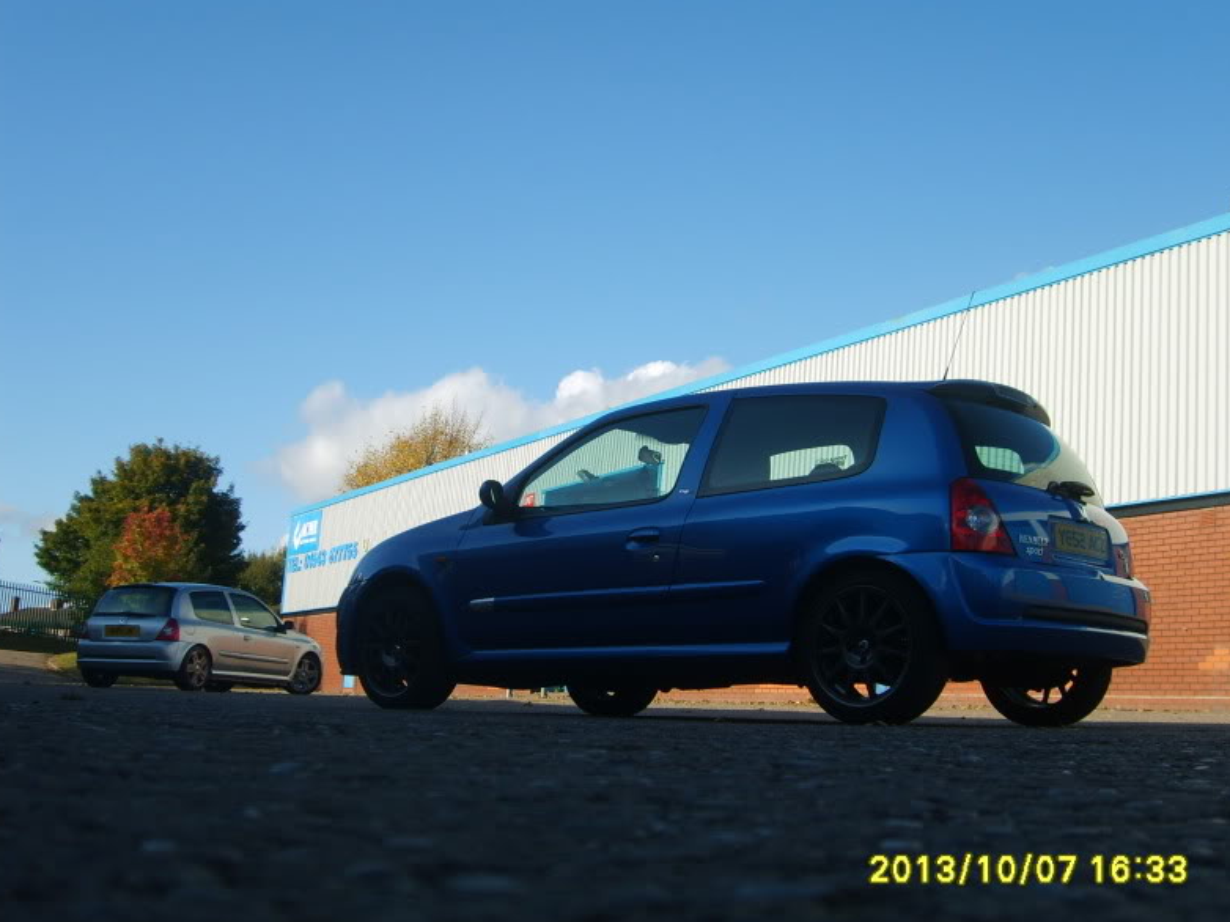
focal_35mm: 44
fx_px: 1563
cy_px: 455
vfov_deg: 32.9
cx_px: 609
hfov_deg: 43.0
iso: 50
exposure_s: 1/750
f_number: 3
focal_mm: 7.2
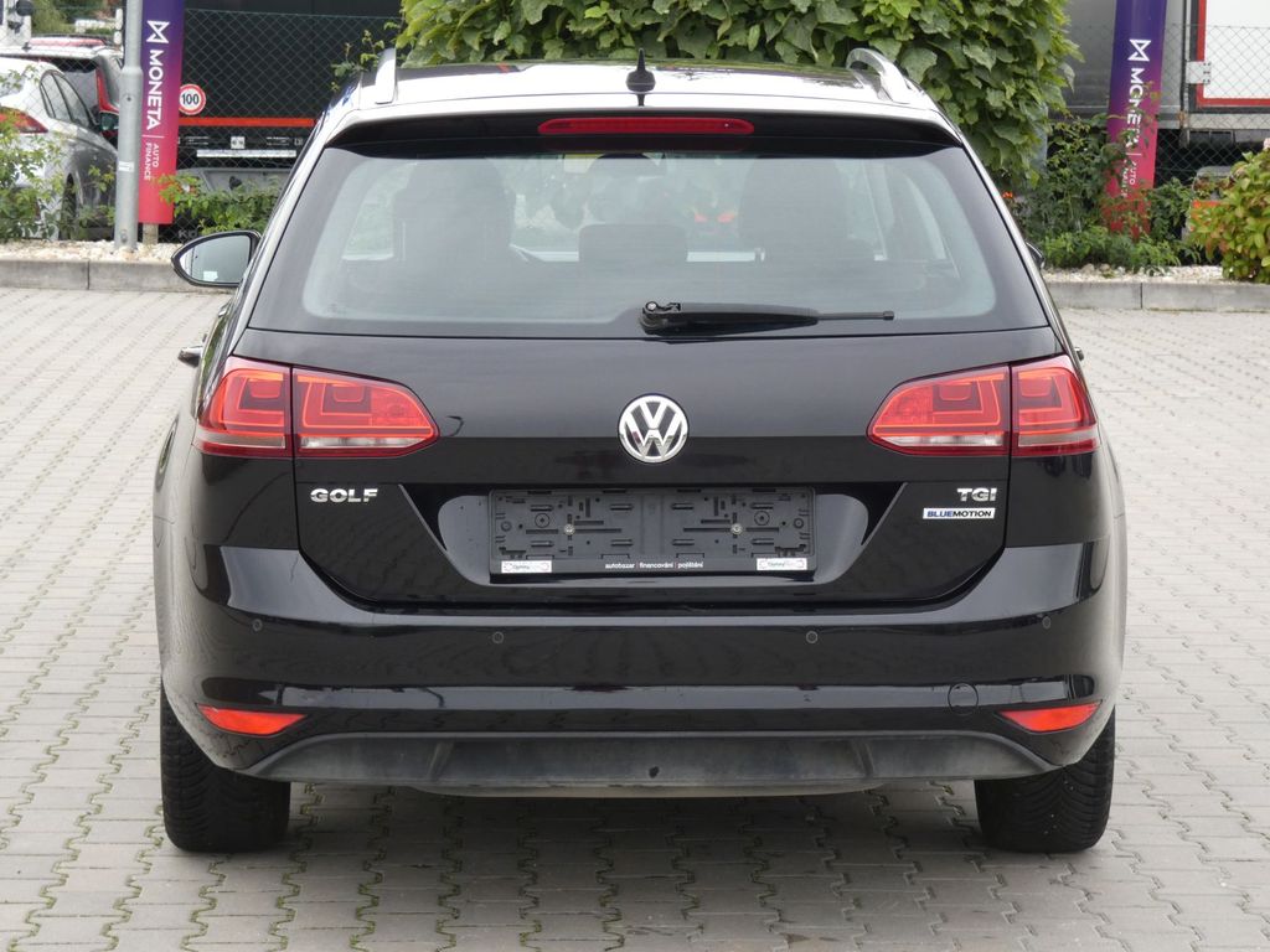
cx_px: 635
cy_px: 476
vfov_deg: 14.5
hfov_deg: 19.3
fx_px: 3742
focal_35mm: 102
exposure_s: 1/80
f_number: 5.6
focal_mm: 18.3
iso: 160
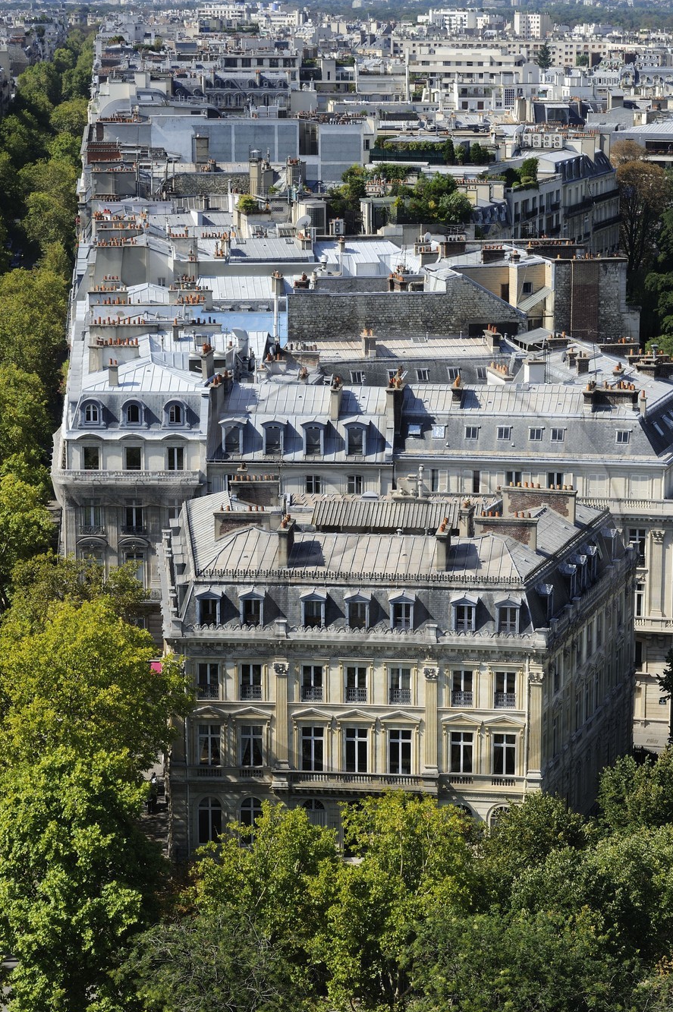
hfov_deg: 14.2
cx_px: 391
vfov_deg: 21.2
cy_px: 566
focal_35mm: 96
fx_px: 2695
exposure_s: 1/250
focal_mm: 80
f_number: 10
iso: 200
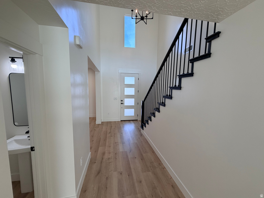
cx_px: 132
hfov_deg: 102.1
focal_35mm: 14
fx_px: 107
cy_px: 99
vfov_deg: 85.7
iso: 100
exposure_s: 1/120
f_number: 2.2
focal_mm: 2.22
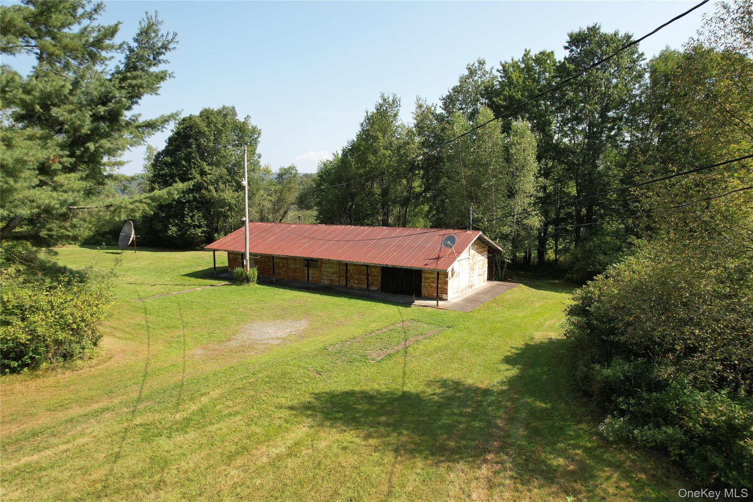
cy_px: 251
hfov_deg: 78.6
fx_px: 460
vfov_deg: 57.2
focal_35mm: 22
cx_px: 376
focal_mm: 8.38
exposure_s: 1/1000
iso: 100
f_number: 2.8
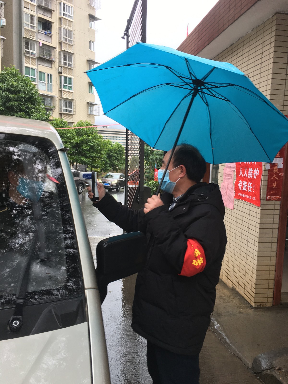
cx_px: 144
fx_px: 322
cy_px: 192
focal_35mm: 29
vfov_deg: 61.7
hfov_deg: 48.2
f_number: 2.2
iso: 32
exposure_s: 1/50
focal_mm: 4.15
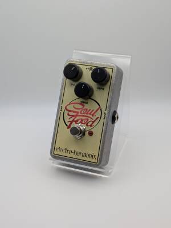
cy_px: 114
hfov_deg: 28.6
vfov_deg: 37.5
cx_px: 86
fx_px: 336
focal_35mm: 51
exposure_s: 1/160
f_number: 1.89
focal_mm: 5.43
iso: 44
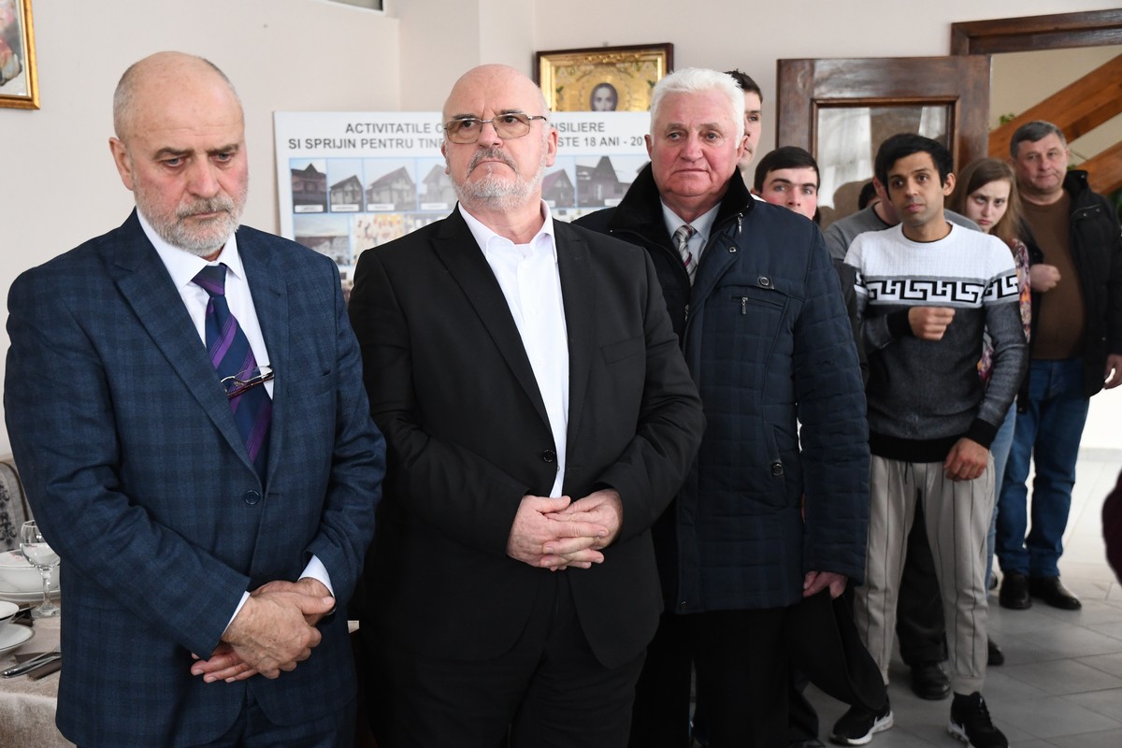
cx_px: 561
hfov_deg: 41.1
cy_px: 374
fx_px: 1496
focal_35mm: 48
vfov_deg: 28.1
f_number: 3.2
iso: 2000
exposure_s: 1/125
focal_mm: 32
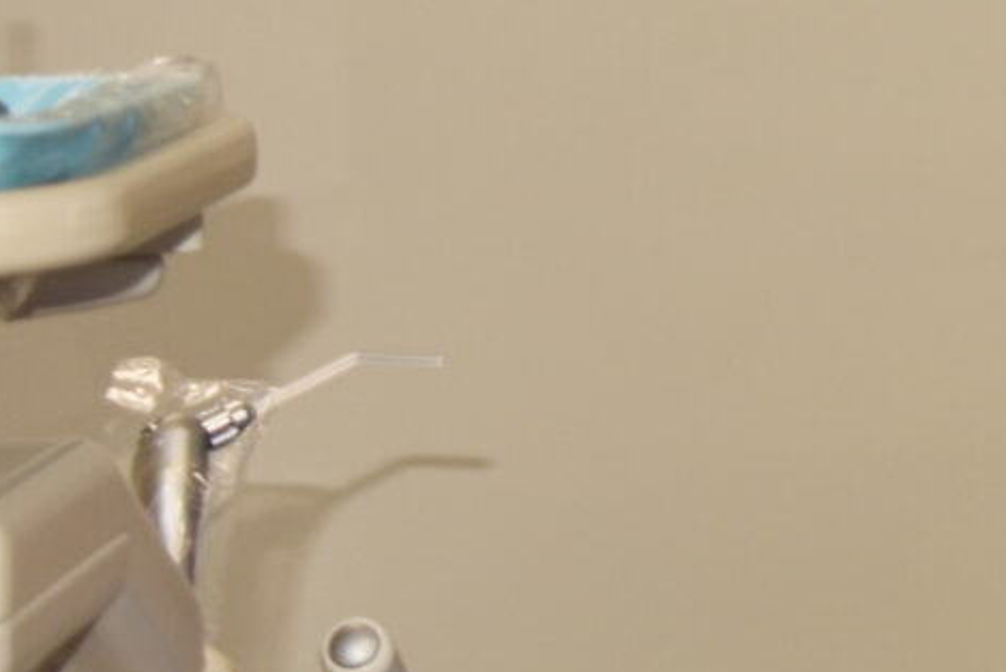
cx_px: 2701
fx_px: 5031
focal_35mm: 180
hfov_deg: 9.6
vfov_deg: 7.6
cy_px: -179
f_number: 3.8
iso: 140
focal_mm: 22
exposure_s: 1/60
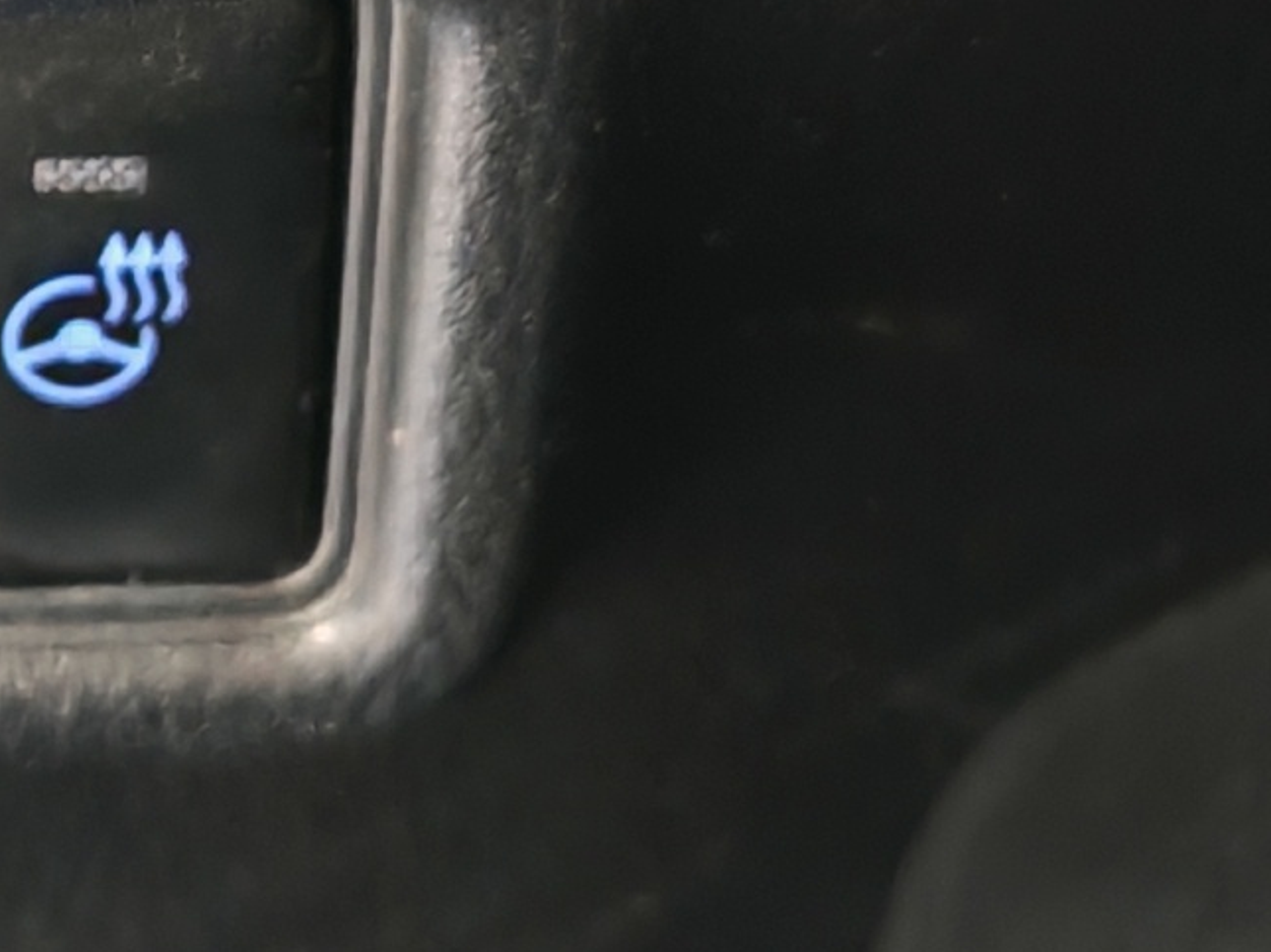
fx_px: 7229
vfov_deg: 7.4
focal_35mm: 197
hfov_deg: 9.8
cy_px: -442
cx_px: -633
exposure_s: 1/20
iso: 4000
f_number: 1.9
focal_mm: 6.12
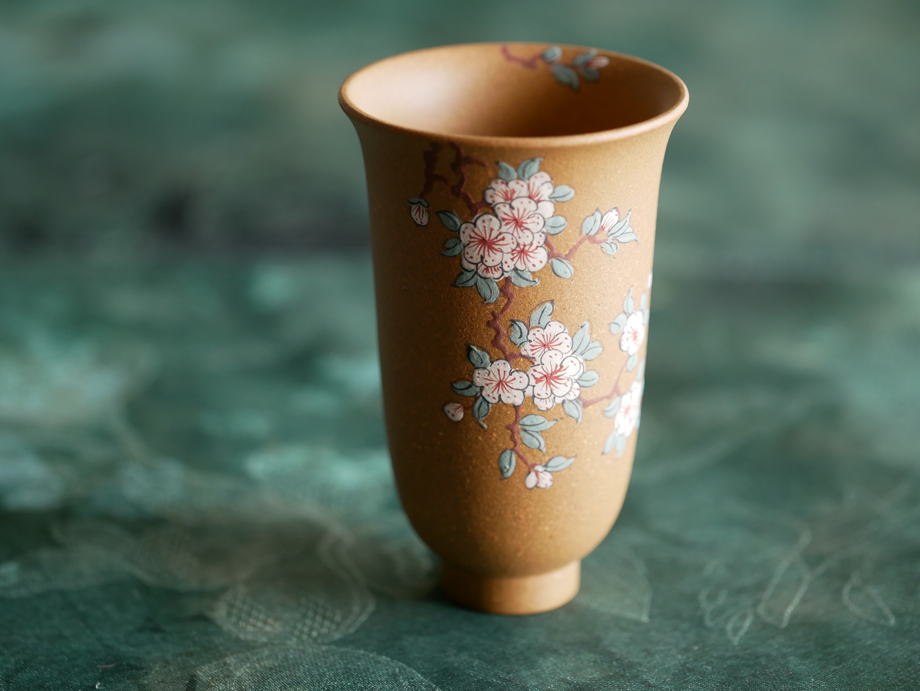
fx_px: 2978
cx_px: 504
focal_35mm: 112
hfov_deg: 17.6
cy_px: 328
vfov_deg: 13.2
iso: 250
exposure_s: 1/100
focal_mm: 45
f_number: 2.8
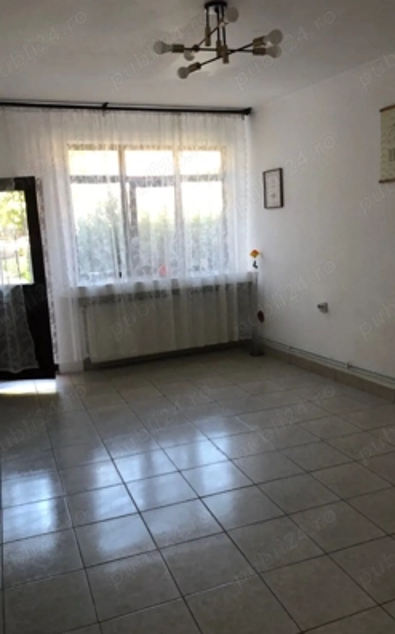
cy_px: 317
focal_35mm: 30
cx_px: 192
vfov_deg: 62.9
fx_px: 517
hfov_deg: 41.8
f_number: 1.8
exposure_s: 1/25
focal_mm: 4
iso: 32
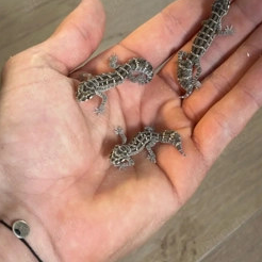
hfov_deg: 25.0
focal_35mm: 69
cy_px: 83
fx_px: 591
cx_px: 159
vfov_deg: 24.9
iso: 250
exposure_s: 1/50
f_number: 1.78
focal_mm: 6.86
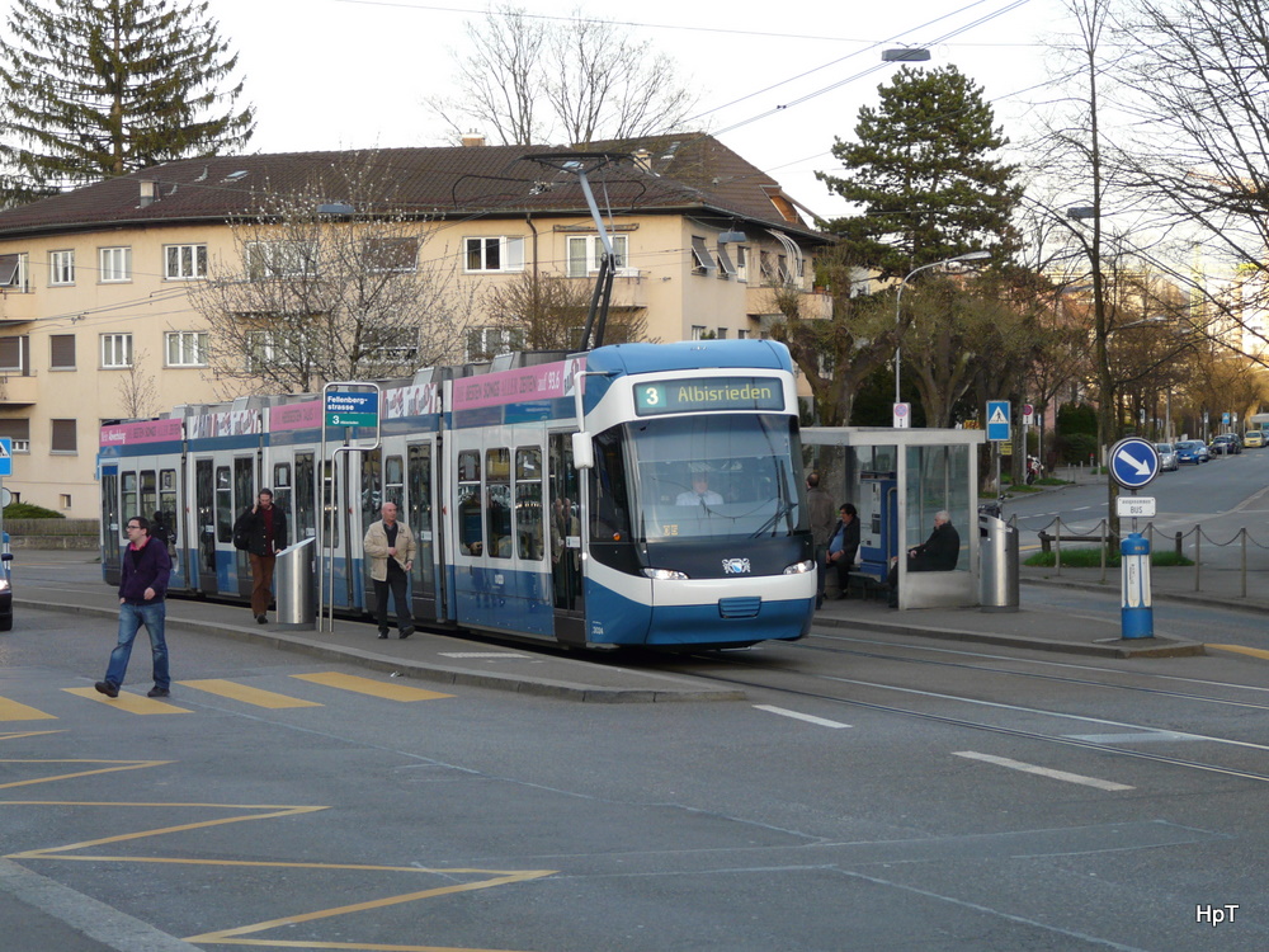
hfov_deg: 20.9
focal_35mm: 94
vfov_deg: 15.7
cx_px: 634
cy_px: 476
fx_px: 3446
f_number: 3.6
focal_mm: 15.4
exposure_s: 1/125
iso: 100
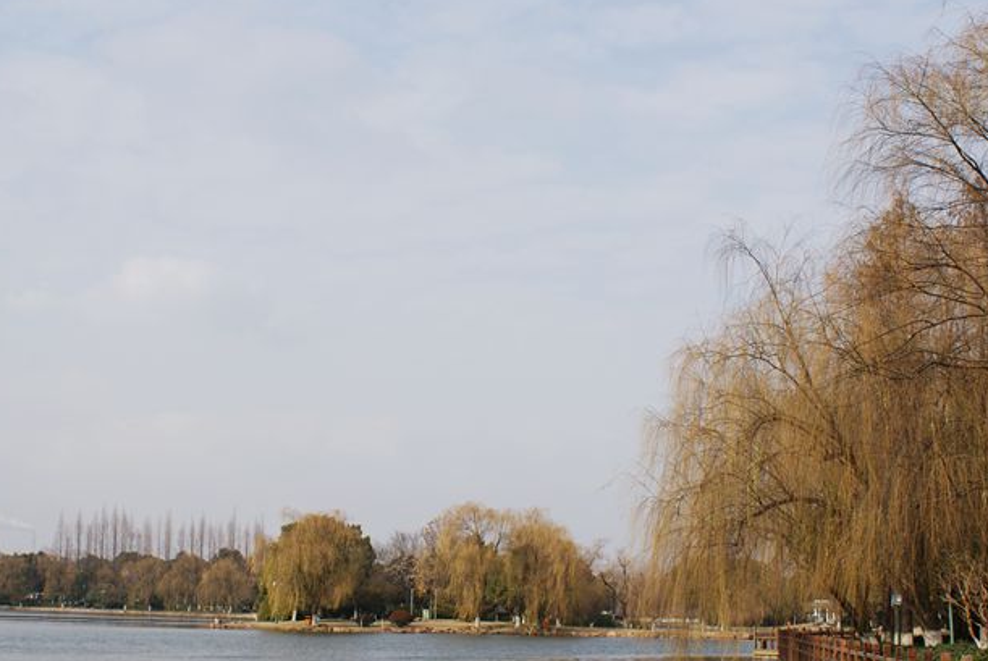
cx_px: 501
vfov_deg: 24.6
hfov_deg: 36.2
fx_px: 1511
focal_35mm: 55
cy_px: 398
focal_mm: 28
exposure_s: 1/320
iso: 100
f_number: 8
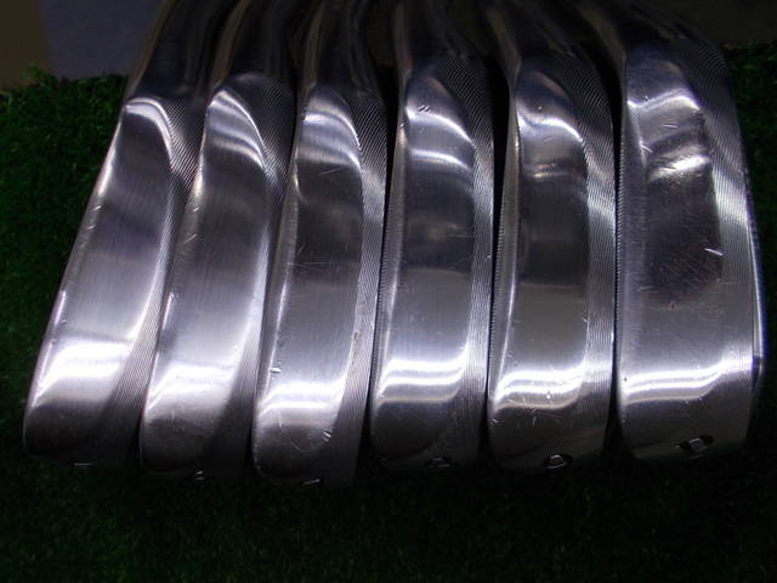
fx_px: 584
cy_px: 292
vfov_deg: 53.1
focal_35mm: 26
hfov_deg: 67.3
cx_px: 388
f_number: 3.2
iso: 80
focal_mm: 4.6
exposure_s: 1/40
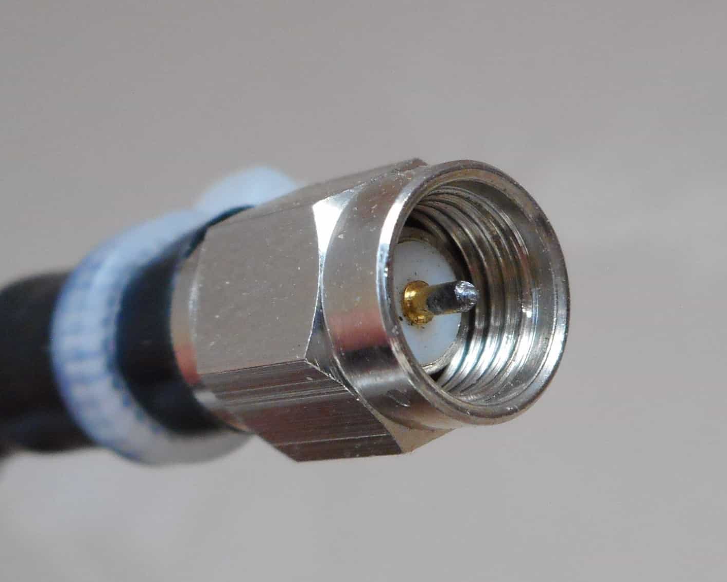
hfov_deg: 50.3
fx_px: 775
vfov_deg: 41.2
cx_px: 353
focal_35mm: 36
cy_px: 291
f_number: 4.2
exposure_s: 1/30
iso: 220
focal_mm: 6
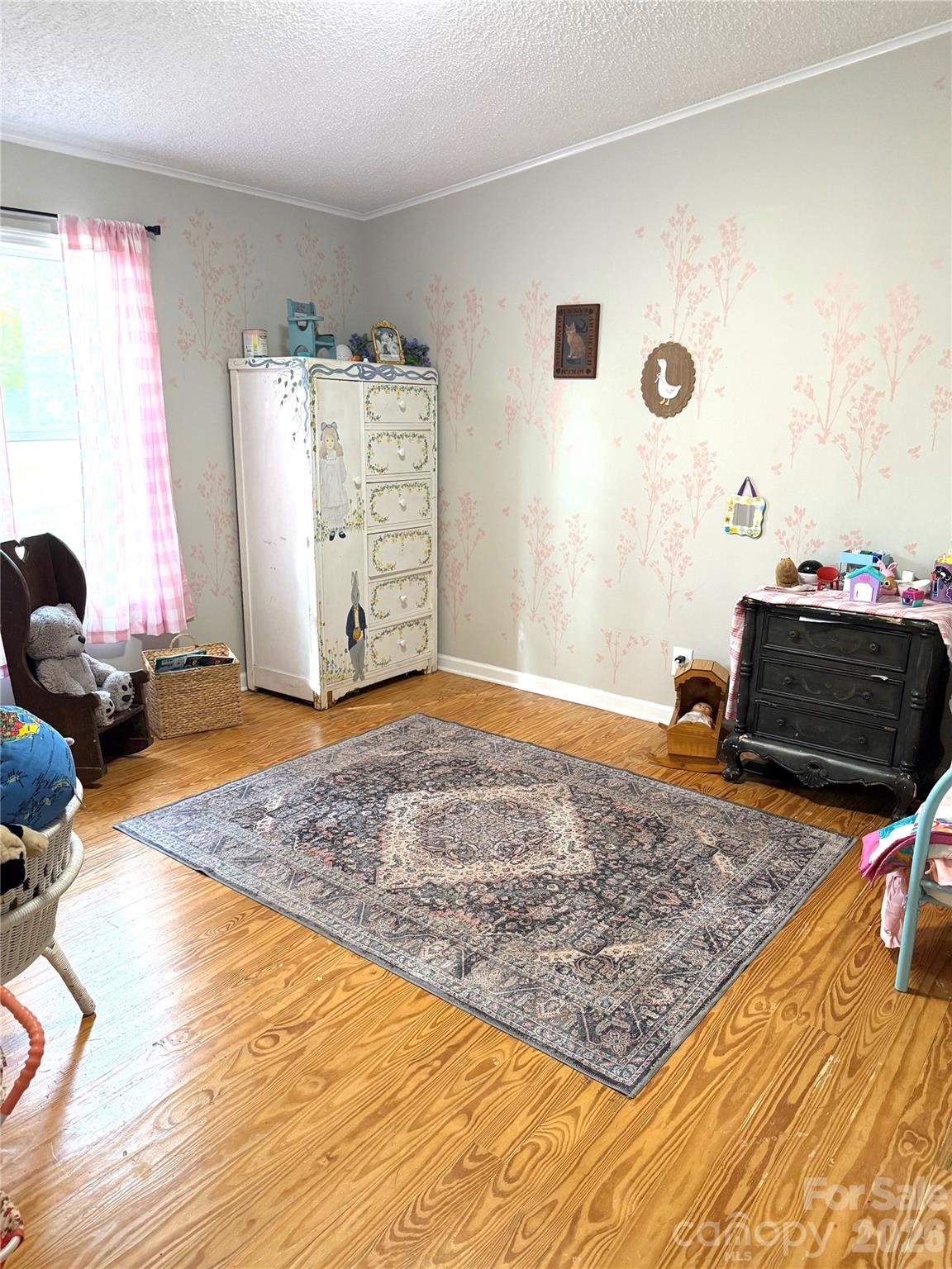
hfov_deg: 56.8
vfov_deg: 71.6
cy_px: 634
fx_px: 880
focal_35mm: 24
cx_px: 476
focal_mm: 6.76
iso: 320
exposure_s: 1/120
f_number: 1.78
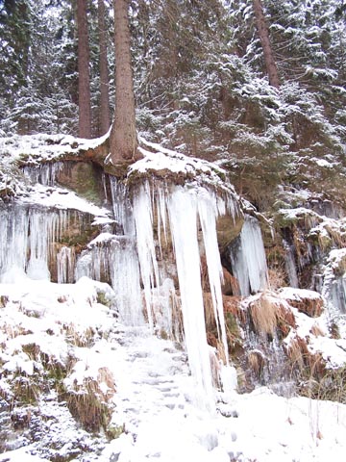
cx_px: 173
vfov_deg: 49.0
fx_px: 506
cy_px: 231
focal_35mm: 38
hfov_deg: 37.7
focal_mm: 6.3
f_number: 2.8
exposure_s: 1/30
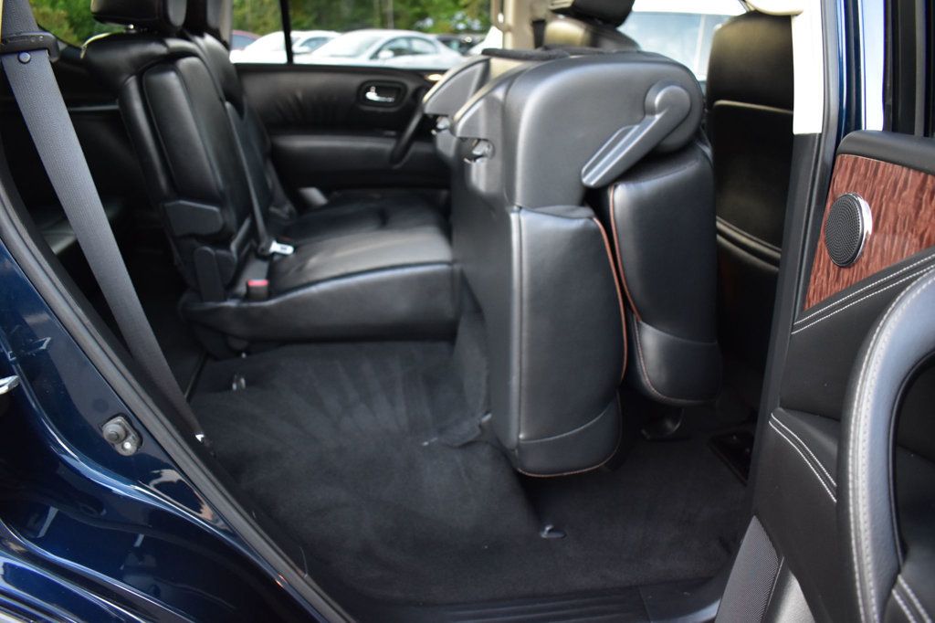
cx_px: 468
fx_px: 701
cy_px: 312
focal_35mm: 27
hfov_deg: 67.4
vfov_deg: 47.9
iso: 1600
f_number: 3.5
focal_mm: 18
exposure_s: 1/15
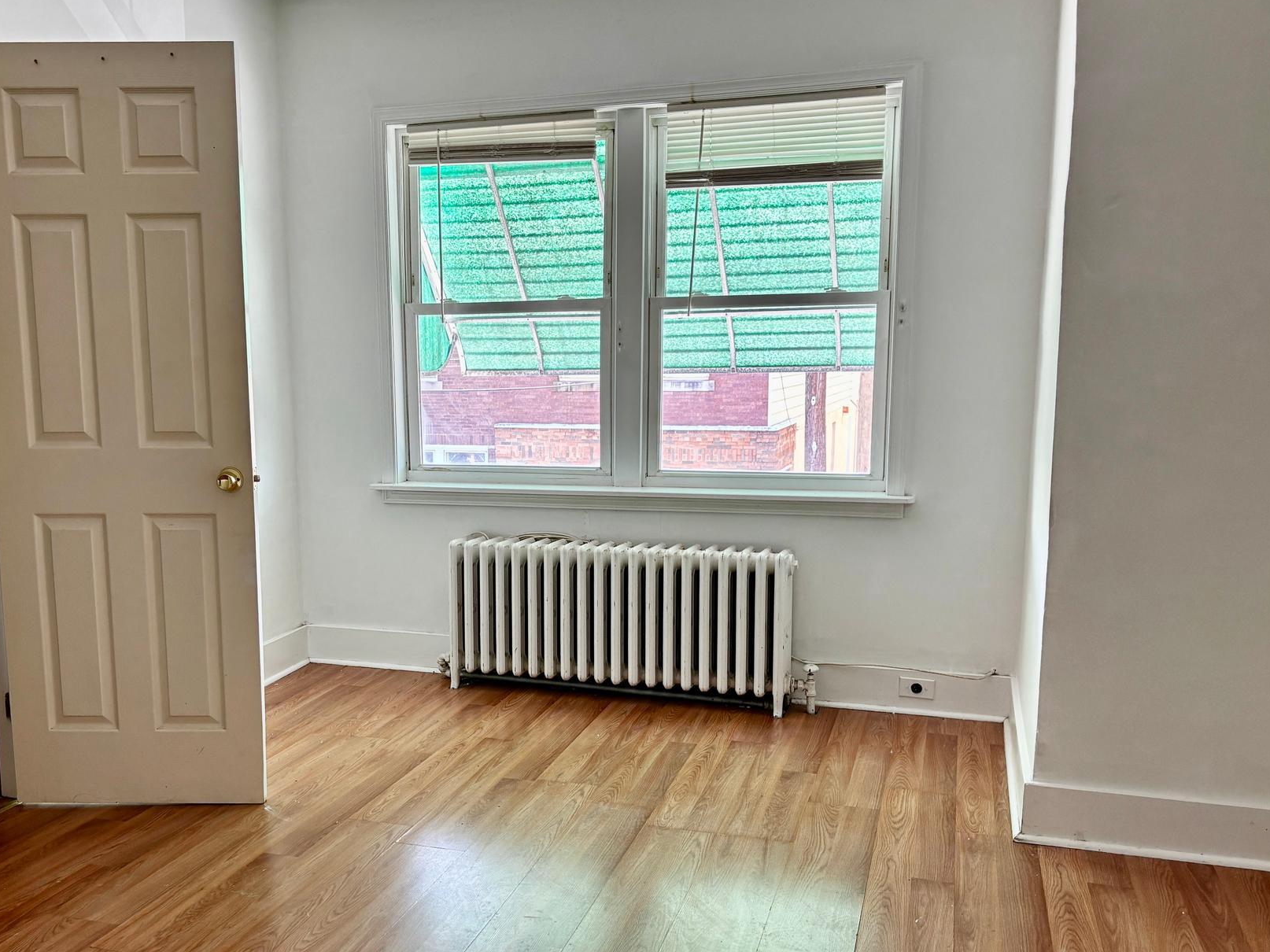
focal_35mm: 33
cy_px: 537
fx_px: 1211
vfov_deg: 42.8
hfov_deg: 55.1
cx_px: 525
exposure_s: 1/121
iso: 100
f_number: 1.6
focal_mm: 5.96
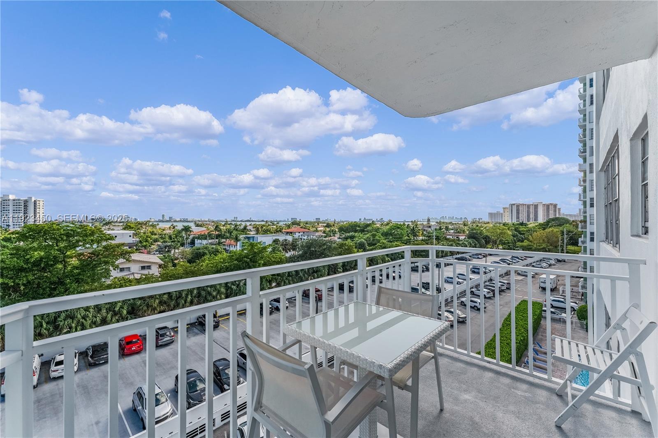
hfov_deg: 104.3
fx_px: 256
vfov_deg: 81.2
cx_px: 329
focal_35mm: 14
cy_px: 219
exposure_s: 1/250
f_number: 10
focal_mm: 14
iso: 100
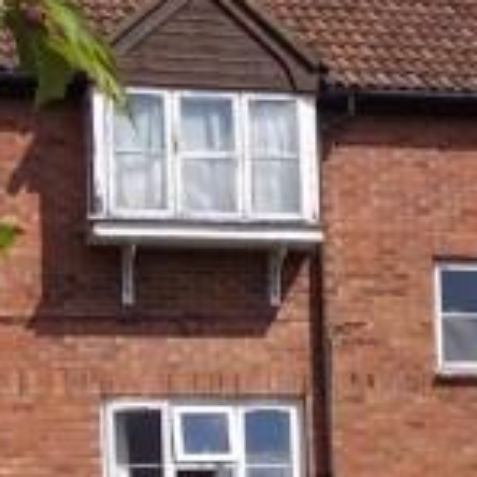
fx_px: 1840
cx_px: 334
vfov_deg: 14.5
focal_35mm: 118
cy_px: 485
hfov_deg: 14.7
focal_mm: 6
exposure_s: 1/160
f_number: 9.2
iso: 80
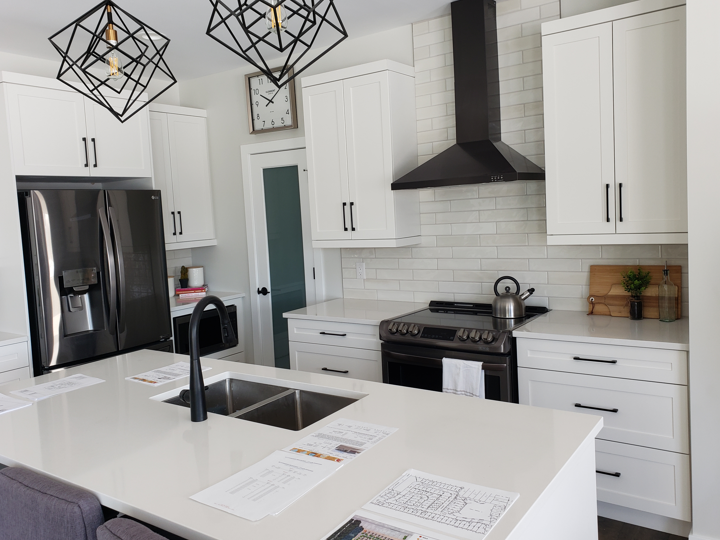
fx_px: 582
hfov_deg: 63.4
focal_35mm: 28
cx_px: 373
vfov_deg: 49.7
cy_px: 254
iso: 64
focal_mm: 4.3
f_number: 2.4
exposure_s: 1/100
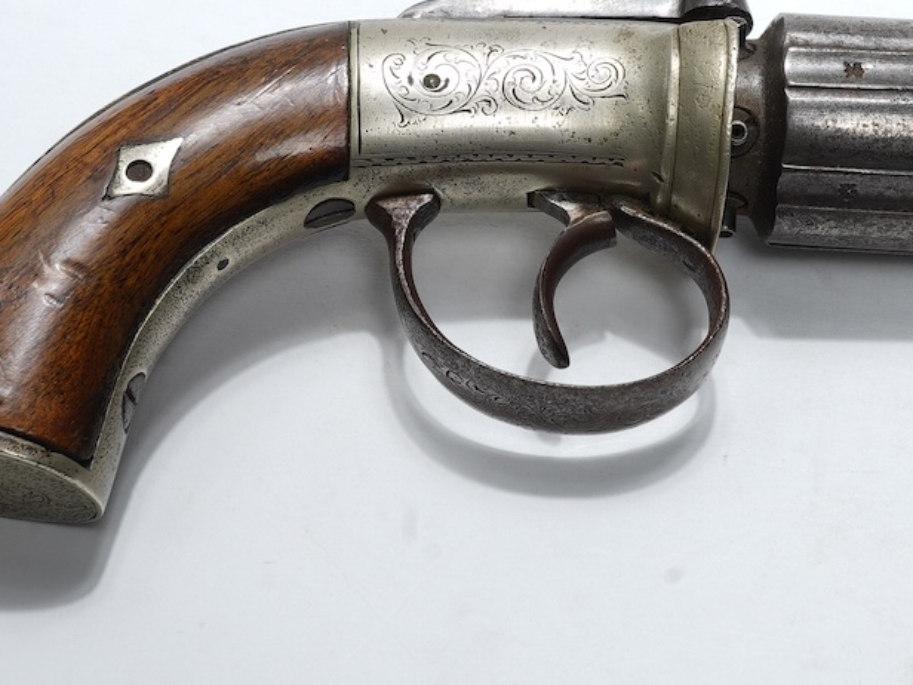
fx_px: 2084
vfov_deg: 18.5
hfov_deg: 24.6
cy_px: 159
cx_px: 616
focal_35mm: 79
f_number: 22
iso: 64
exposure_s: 1/100
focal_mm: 30
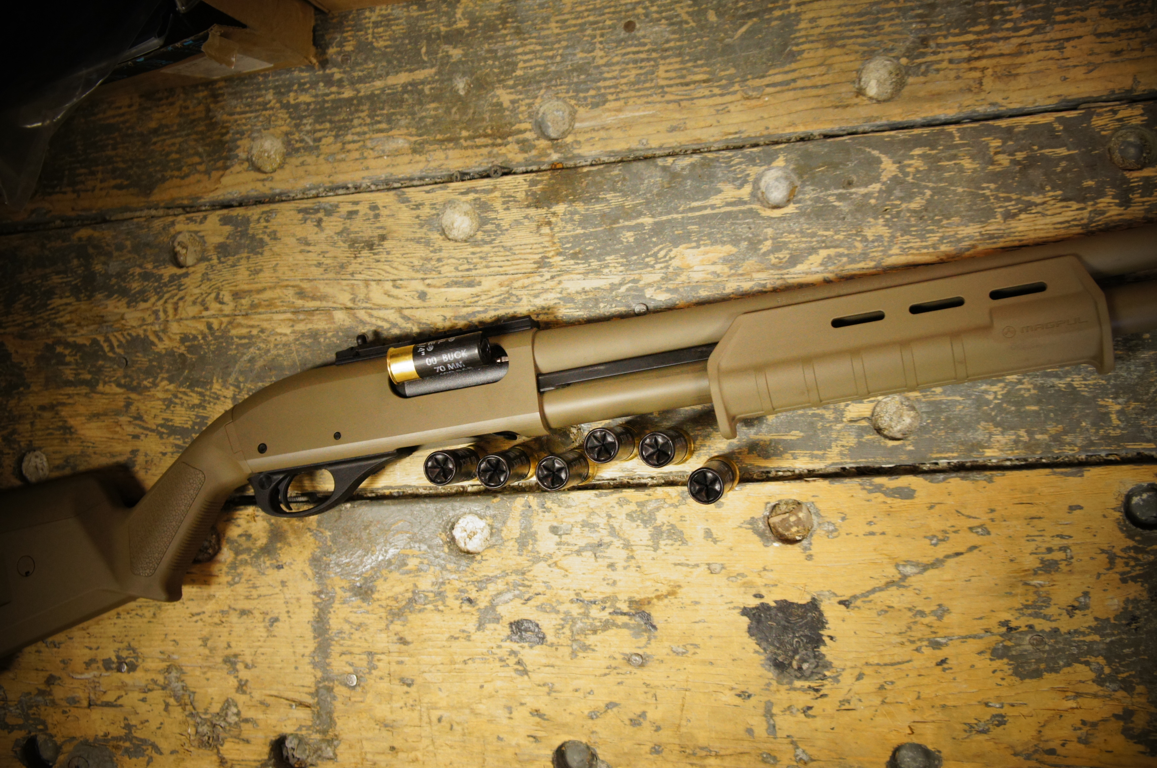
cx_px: 578
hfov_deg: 55.2
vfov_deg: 38.3
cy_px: 384
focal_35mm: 34
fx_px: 1107
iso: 1250
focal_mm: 23
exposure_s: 1/60
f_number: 4
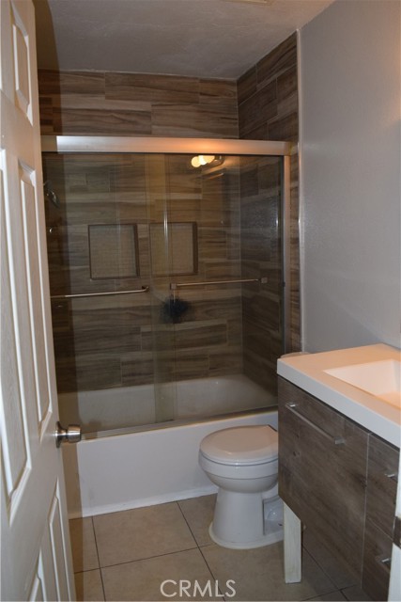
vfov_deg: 67.4
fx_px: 451
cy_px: 301
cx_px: 200
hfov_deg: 48.0
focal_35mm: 27
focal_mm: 18
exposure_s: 1/100
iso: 800
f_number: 5
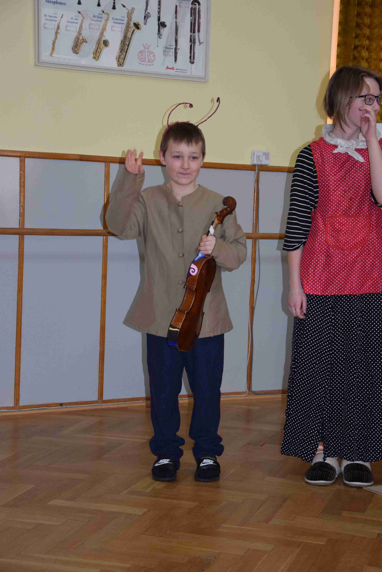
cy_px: 286
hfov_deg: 18.9
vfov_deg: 28.1
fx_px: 1145
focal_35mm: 72
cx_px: 191
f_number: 4.8
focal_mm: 48
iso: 1600
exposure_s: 1/100
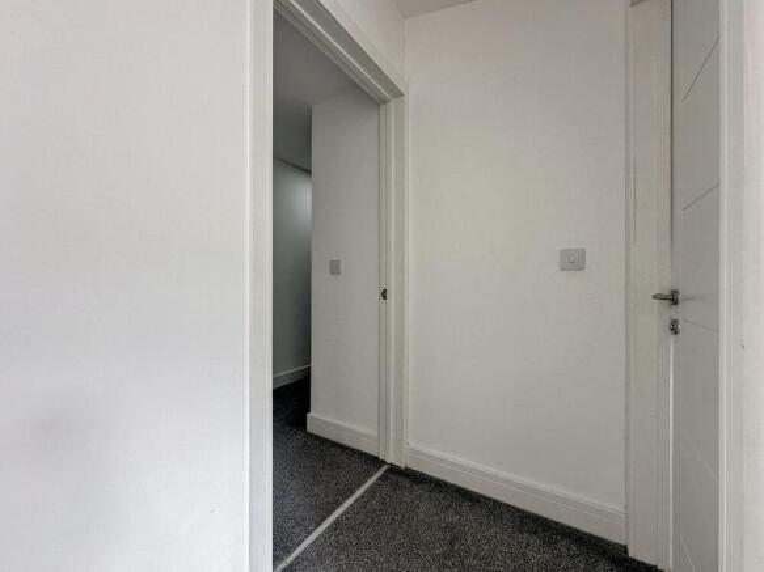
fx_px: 309
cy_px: 286
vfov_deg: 85.7
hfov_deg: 102.1
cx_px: 382
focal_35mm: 14
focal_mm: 2.22
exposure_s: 1/100
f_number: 2.2
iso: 50
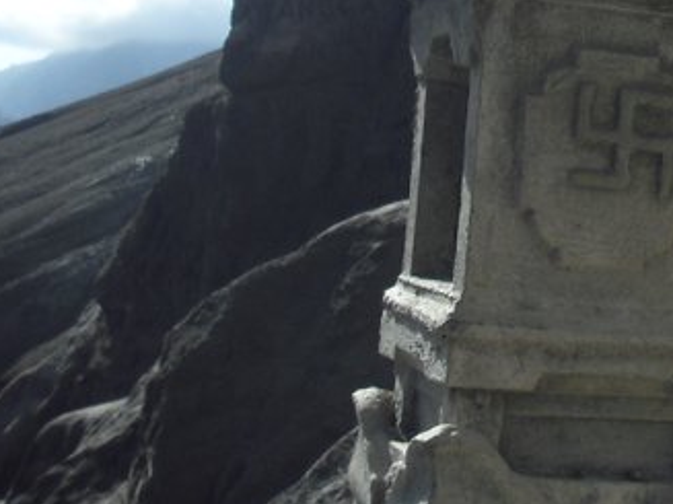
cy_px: 19
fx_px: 1807
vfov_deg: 15.6
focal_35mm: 93
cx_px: 646
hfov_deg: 20.5
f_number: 8
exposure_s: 1/400
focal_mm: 6.2
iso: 100
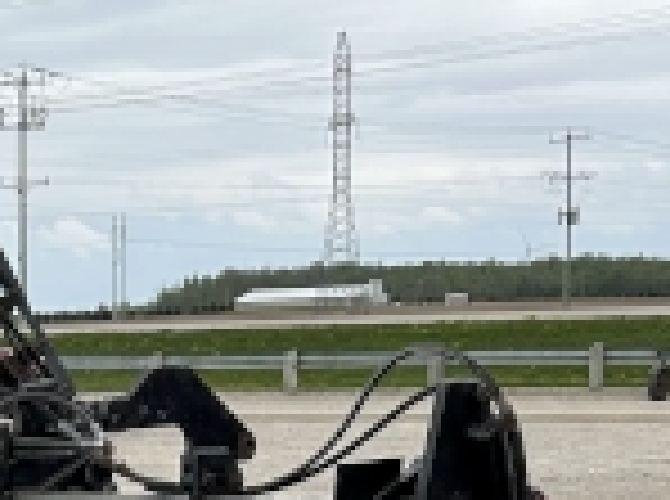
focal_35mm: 140
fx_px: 2703
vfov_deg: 9.8
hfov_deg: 13.7
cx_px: -121
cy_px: 1018
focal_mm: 5.7
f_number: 1.5
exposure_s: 1/2404
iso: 50
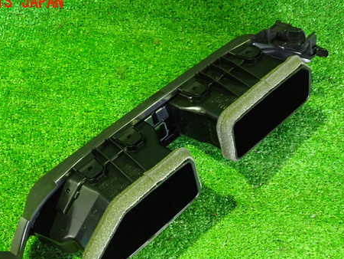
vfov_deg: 35.7
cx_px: 154
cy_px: 166
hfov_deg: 46.7
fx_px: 398
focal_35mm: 40
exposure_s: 1/15
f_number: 2.3
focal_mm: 5.4
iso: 800
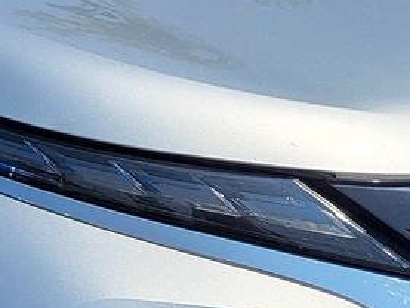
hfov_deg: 16.1
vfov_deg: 12.3
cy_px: 206
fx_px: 1422
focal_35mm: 120
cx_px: 19
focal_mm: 5.4
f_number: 1.8
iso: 40
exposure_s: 1/2430
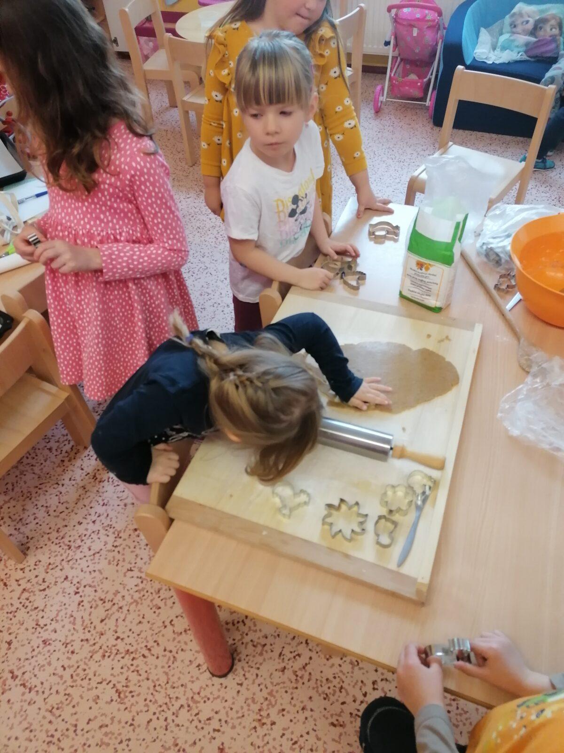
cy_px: 376
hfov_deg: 51.4
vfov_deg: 65.3
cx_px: 282
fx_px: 587
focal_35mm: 27
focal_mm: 4.75
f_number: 1.8
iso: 250
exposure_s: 1/100
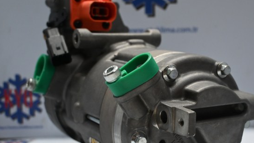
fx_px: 389
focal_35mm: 58
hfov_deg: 35.8
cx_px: 167
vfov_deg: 20.8
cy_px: 85
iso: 1000
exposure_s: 1/125
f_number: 4.2
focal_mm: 25
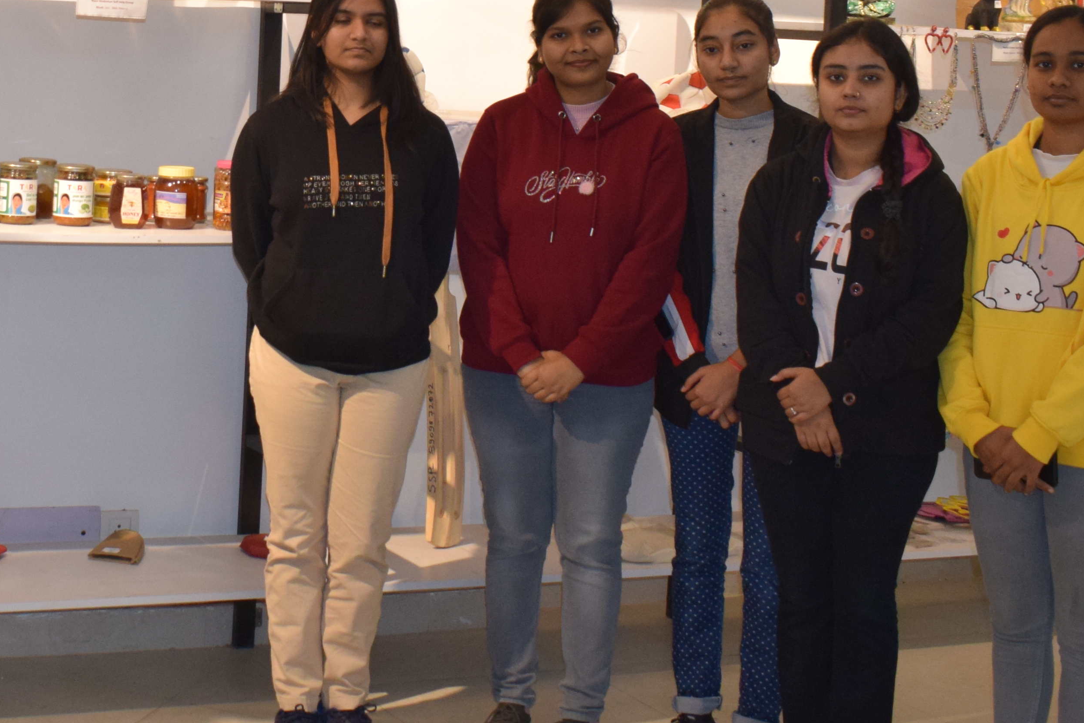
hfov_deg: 27.0
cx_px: 91
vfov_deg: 18.6
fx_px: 2168
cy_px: 75
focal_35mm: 72
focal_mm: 20
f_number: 5
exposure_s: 1/100
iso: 800
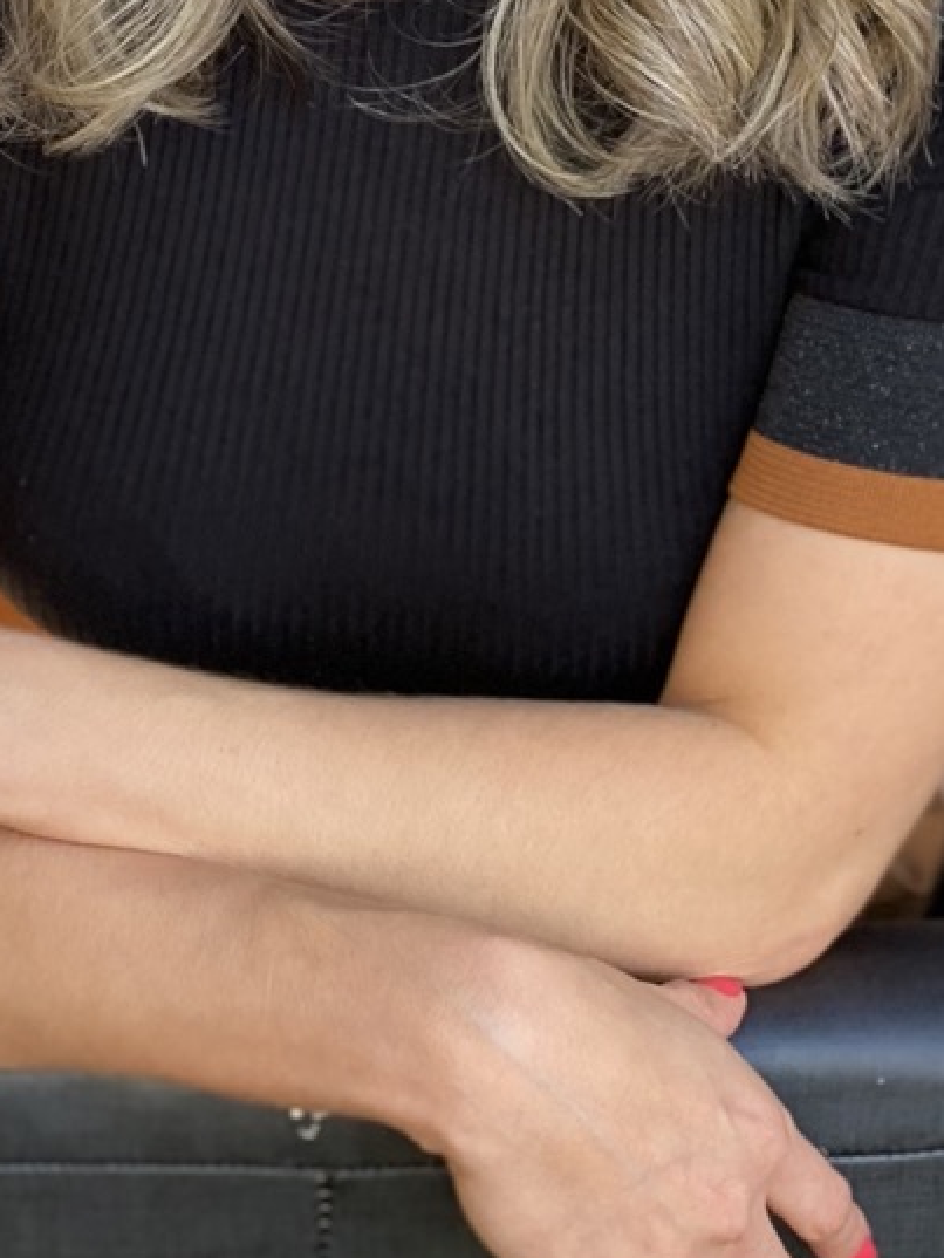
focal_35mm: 124
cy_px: -61
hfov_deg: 12.0
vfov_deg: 15.5
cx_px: 389
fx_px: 4507
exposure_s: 1/122
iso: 40
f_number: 2
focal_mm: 6
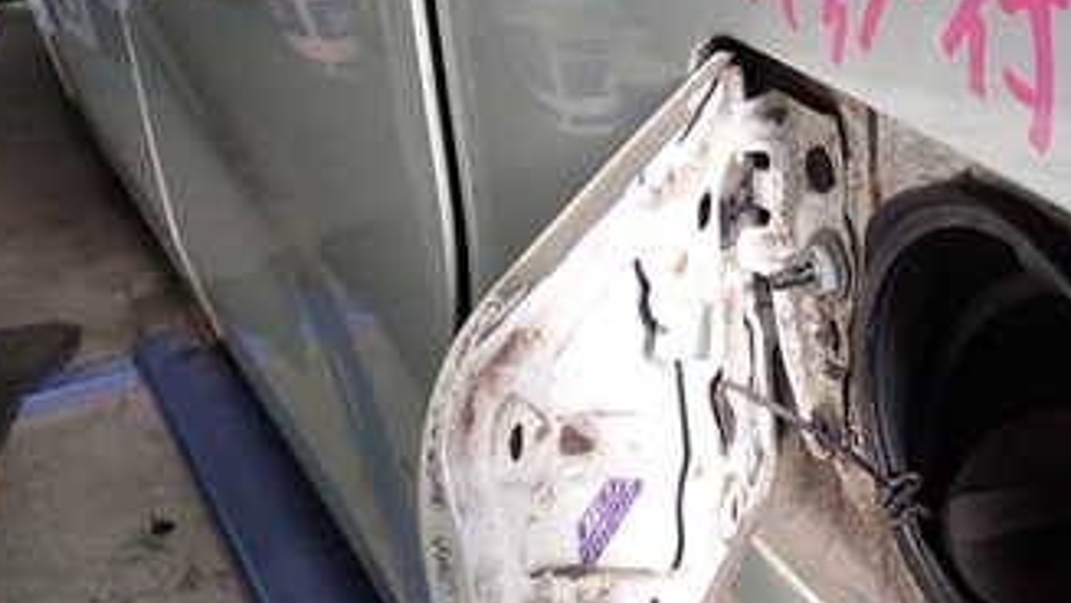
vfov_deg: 19.7
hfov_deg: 34.0
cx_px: 832
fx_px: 1704
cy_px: 537
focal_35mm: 60
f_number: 2.3
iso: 100
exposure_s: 1/60
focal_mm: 5.4
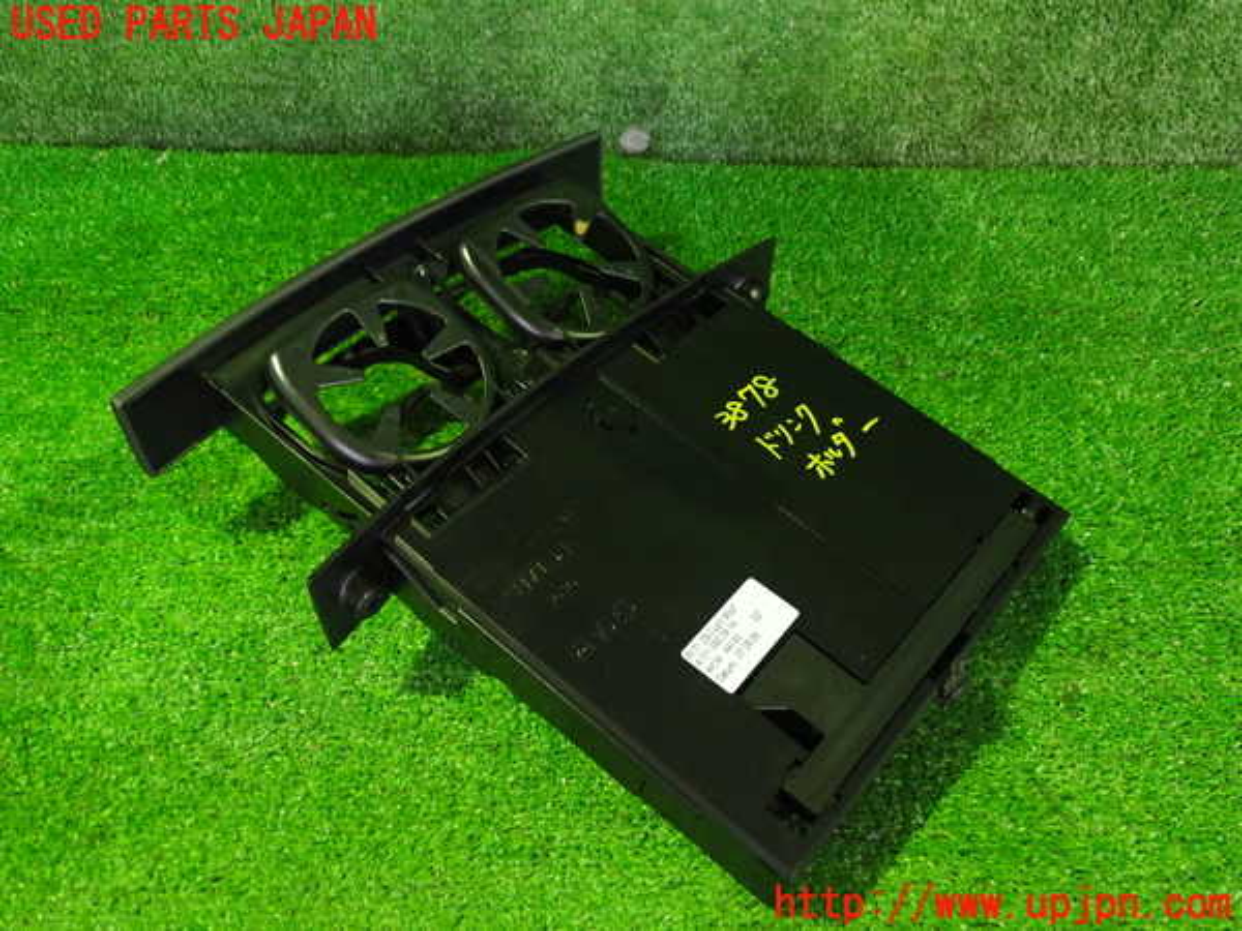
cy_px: 466
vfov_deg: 46.8
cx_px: 621
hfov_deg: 60.0
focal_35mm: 30
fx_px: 1076
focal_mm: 5.4
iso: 800
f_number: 2.3
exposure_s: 1/15
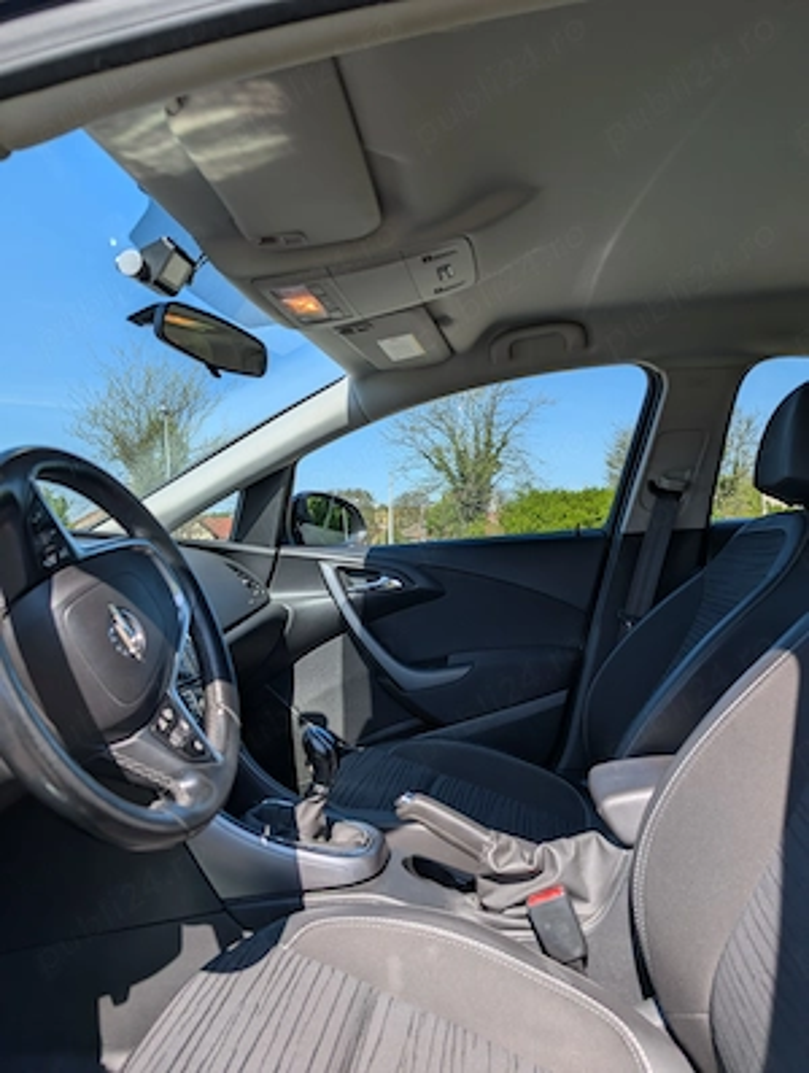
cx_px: 404
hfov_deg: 57.0
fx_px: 745
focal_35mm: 24
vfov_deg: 71.5
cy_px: 536
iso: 21
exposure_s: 1/586
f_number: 1.68
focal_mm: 6.9
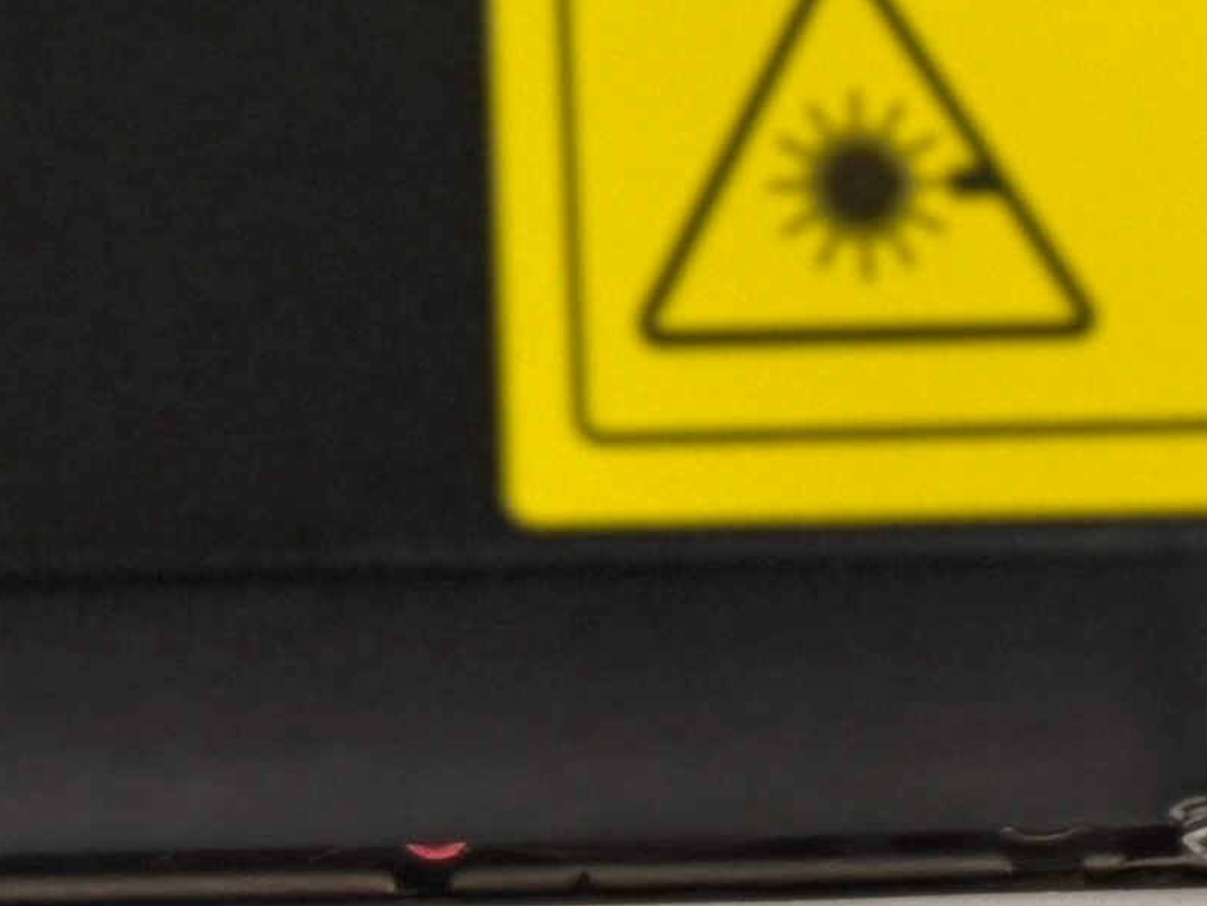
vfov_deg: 7.4
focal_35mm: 172
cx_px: 394
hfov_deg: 11.5
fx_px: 5998
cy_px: -2041
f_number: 1.78
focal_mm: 6.76
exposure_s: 1/60
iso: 250
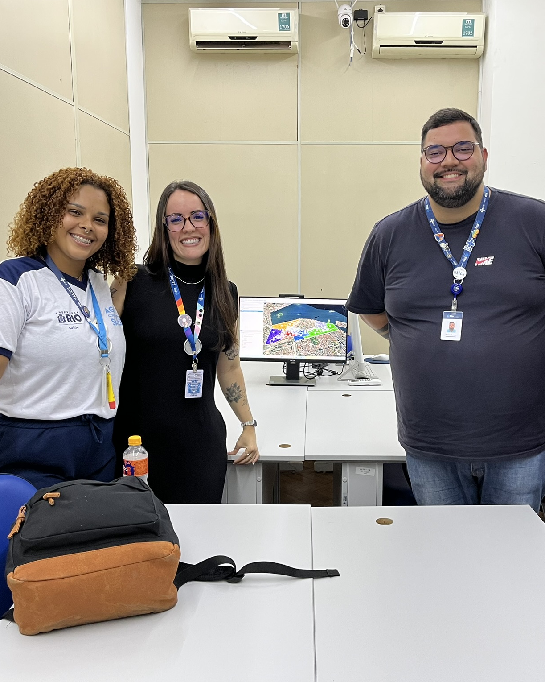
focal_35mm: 34
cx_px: 309
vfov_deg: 52.8
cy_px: 340
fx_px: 686
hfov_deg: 43.3
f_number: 1.6
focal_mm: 5.1
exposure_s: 1/60
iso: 125
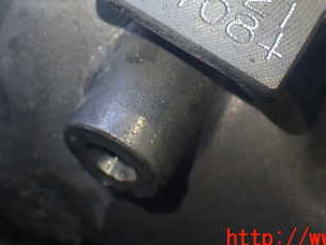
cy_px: 11
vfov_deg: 17.8
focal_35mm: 81
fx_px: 763
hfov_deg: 24.1
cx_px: 147
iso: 320
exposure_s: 1/160
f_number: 2.8
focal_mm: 7.31
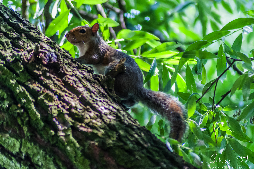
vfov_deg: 3.3
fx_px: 2960
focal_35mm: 420
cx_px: 127
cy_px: 84
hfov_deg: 4.9
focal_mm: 280
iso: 1600
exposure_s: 1/320
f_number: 5.3
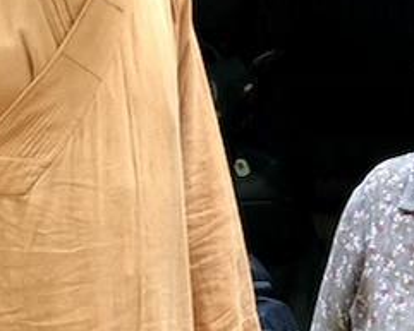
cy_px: 60
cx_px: 267
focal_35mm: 121
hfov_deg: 15.9
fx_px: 1483
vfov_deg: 12.7
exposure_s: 1/20
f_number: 1.8
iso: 40
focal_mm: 3.99
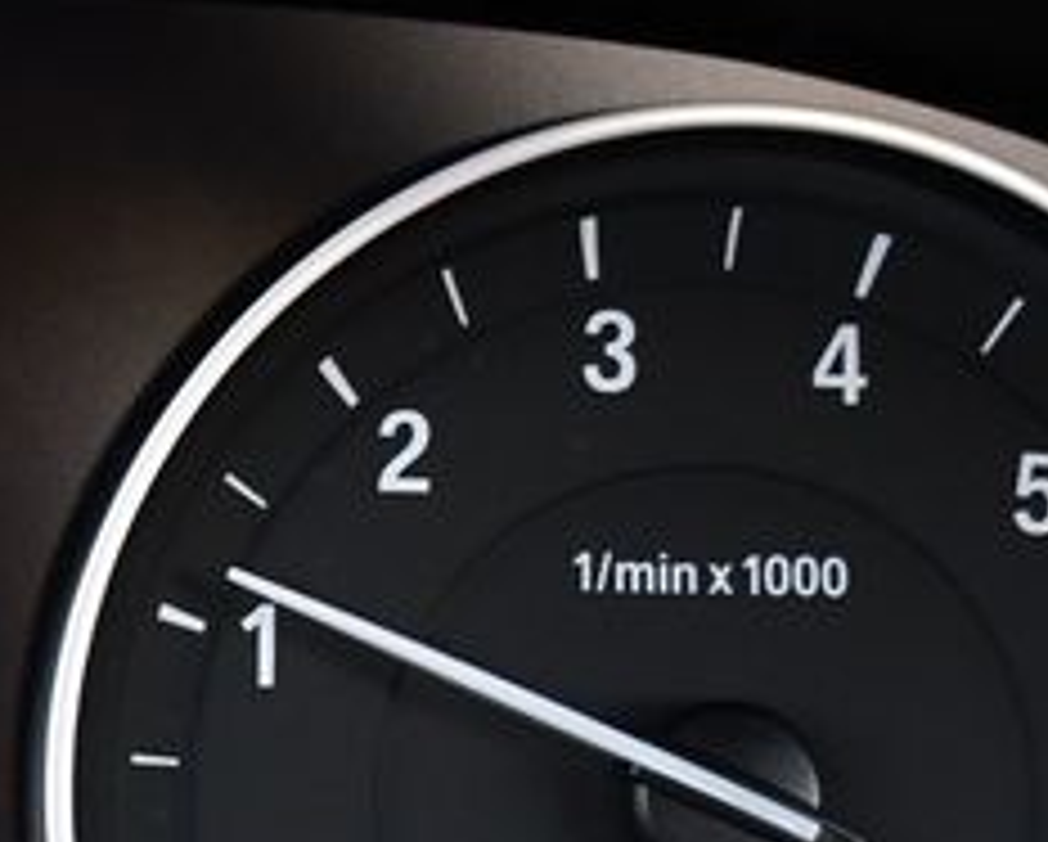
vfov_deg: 11.4
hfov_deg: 13.9
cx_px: -229
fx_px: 4161
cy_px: 910
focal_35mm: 134
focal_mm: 26
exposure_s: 1/125
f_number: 4.2
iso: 800
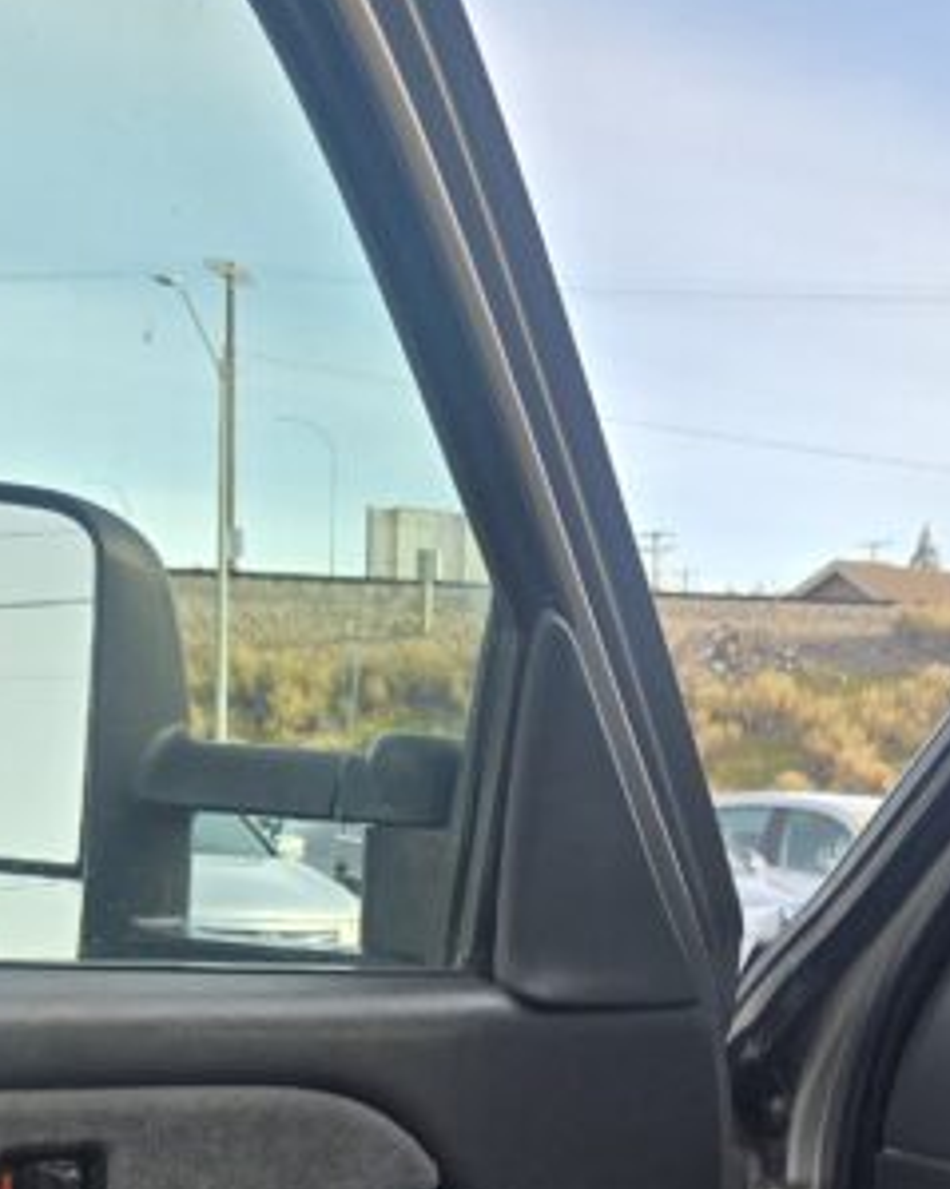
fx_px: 2708
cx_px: 584
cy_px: 1471
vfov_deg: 22.6
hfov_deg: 19.9
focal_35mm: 77
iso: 80
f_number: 1.8
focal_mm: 5.4
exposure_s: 1/1714
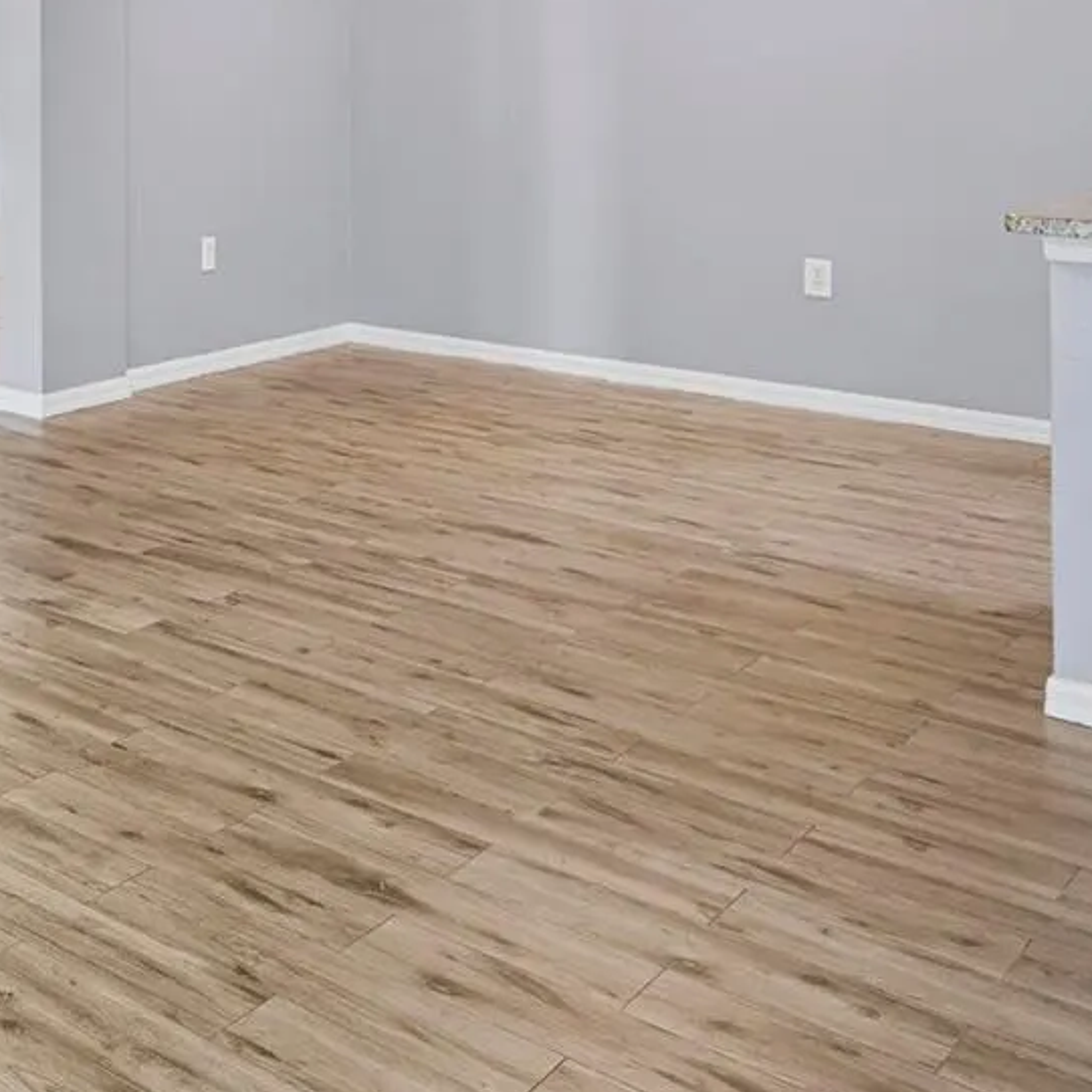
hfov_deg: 30.9
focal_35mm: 45
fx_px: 1606
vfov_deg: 34.5
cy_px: 29
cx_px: -260
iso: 400
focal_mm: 14
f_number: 8
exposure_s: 1/2
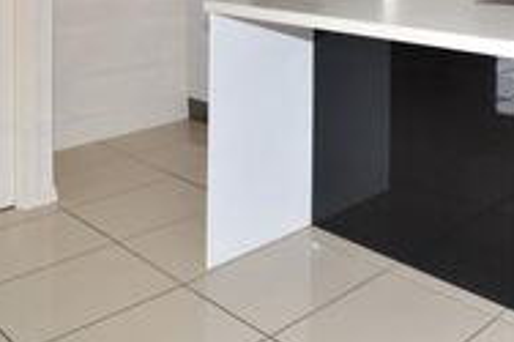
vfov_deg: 26.3
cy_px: -78
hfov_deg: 38.9
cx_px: 509
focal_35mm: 45
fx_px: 642
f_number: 5.6
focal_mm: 12
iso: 500
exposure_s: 1/125
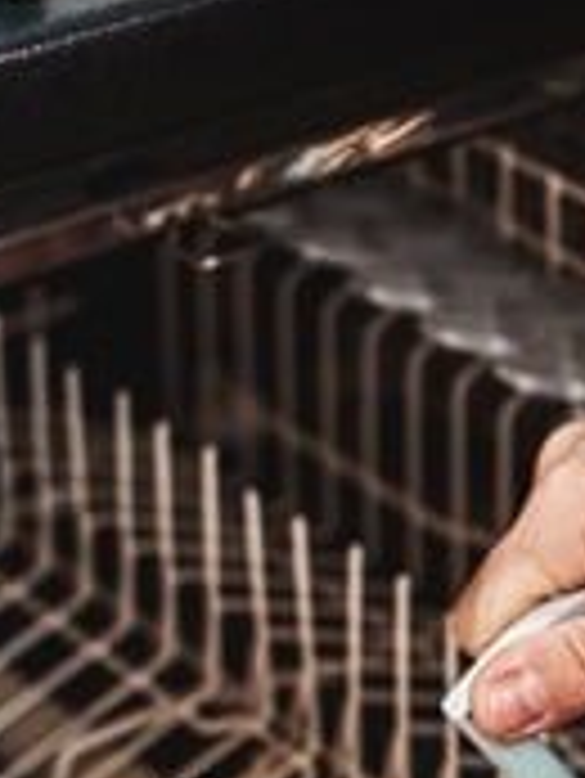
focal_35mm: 167
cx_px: 958
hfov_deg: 8.6
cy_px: 657
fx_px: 3758
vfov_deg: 11.8
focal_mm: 50
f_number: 4
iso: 320
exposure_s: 1/100
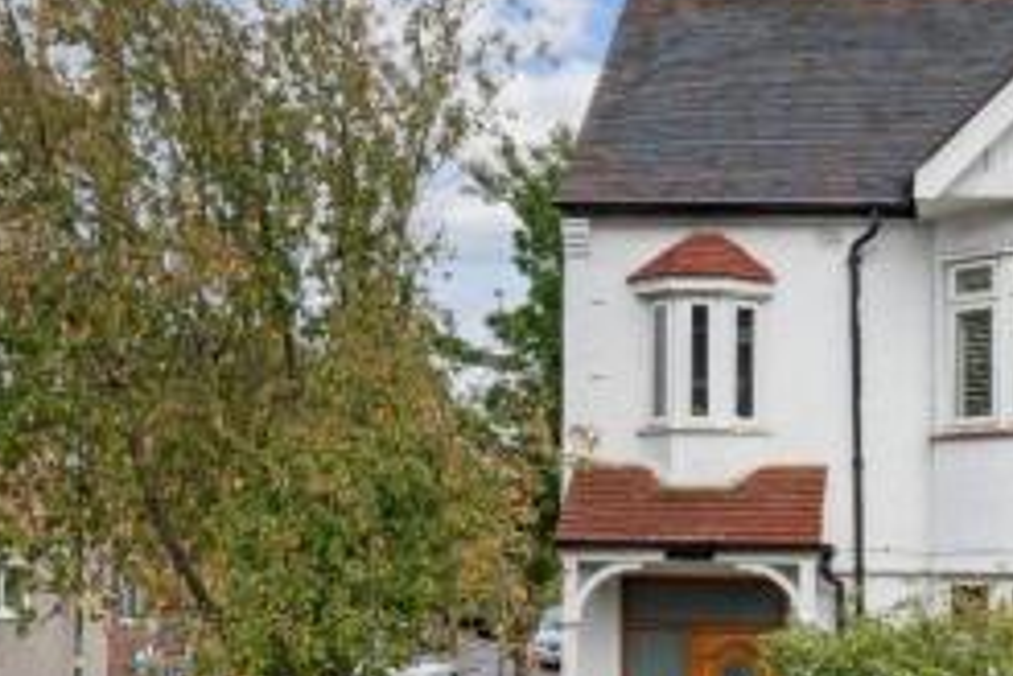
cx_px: 914
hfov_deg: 31.8
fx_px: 1688
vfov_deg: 22.5
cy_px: 464
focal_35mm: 60
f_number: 8
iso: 400
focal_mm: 21
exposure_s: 1/500
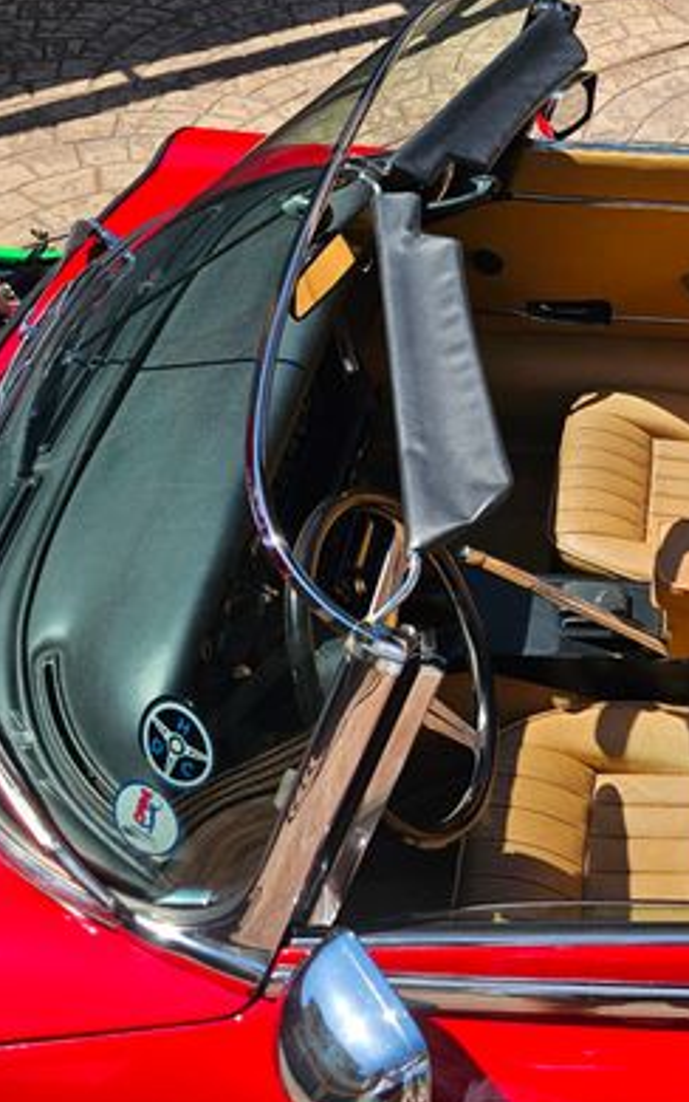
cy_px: 461
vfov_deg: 49.1
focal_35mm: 40
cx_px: 717
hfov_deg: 29.5
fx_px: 1201
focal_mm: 6.3
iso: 10
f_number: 1.7
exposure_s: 1/668
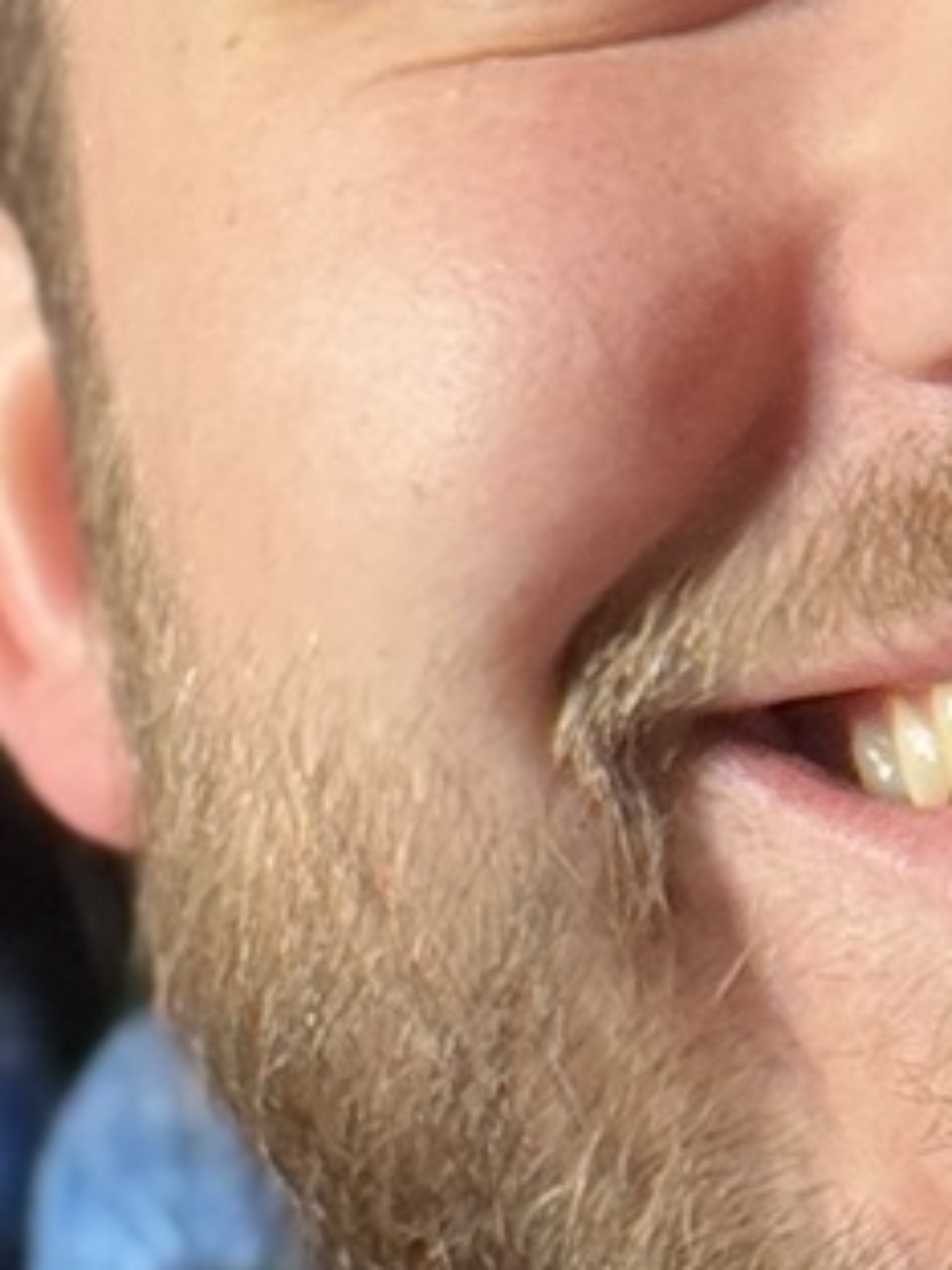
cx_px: 1774
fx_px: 11367
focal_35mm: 310
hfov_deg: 4.7
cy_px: 1469
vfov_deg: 6.4
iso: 200
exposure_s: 1/60
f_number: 1.78
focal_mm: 6.76
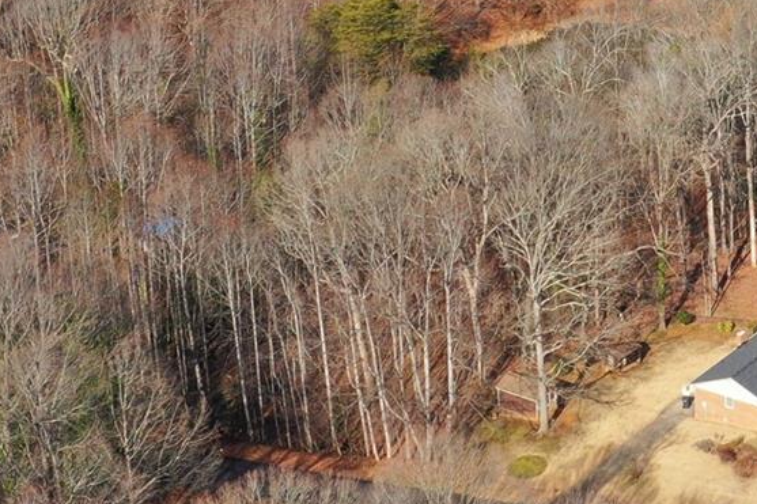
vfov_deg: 12.8
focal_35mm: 103
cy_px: -151
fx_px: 2165
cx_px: 969
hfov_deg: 18.5
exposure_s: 1/400
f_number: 5.6
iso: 100
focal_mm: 10.26
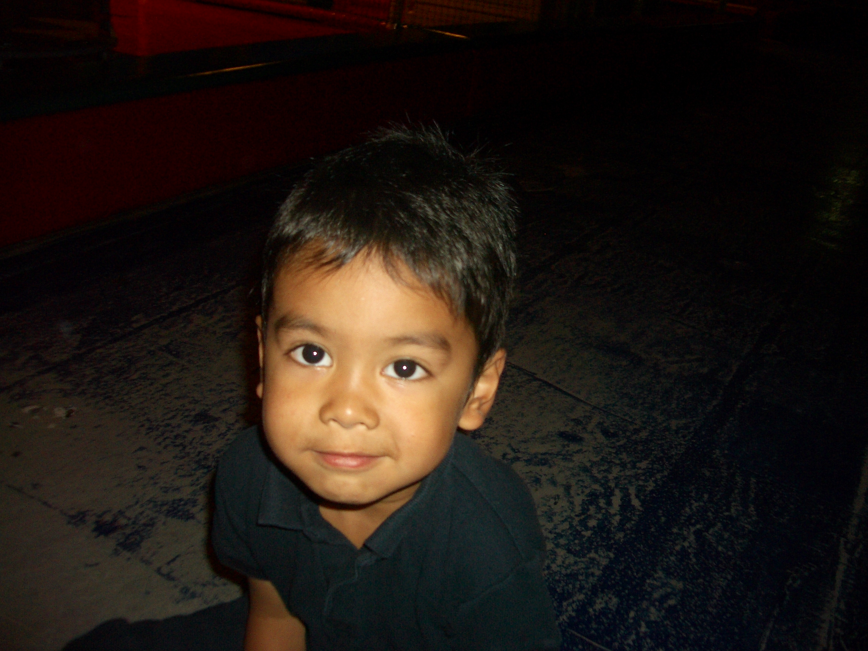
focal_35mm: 35
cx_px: 434
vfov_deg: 40.7
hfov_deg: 52.6
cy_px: 326
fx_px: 878
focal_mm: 5.8
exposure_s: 1/60
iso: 100
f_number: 2.6
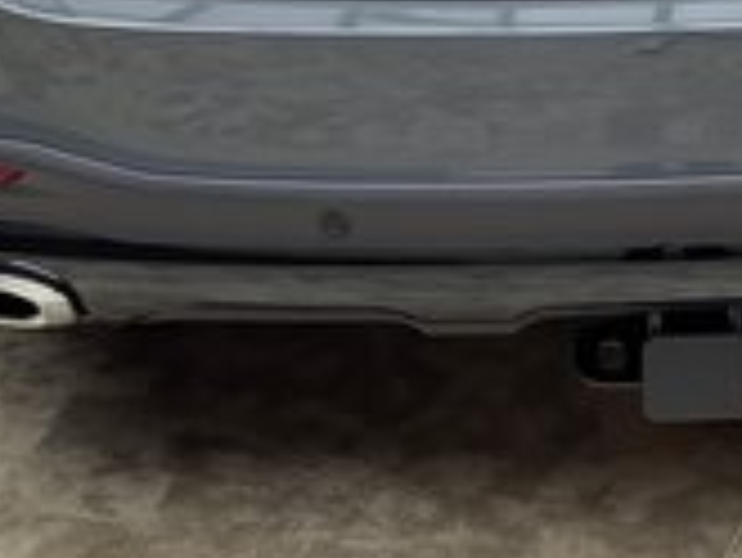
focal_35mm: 93
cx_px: 688
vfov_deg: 14.8
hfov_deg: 20.6
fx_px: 1995
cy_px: -270
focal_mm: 6.76
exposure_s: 1/120
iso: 100
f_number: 1.78
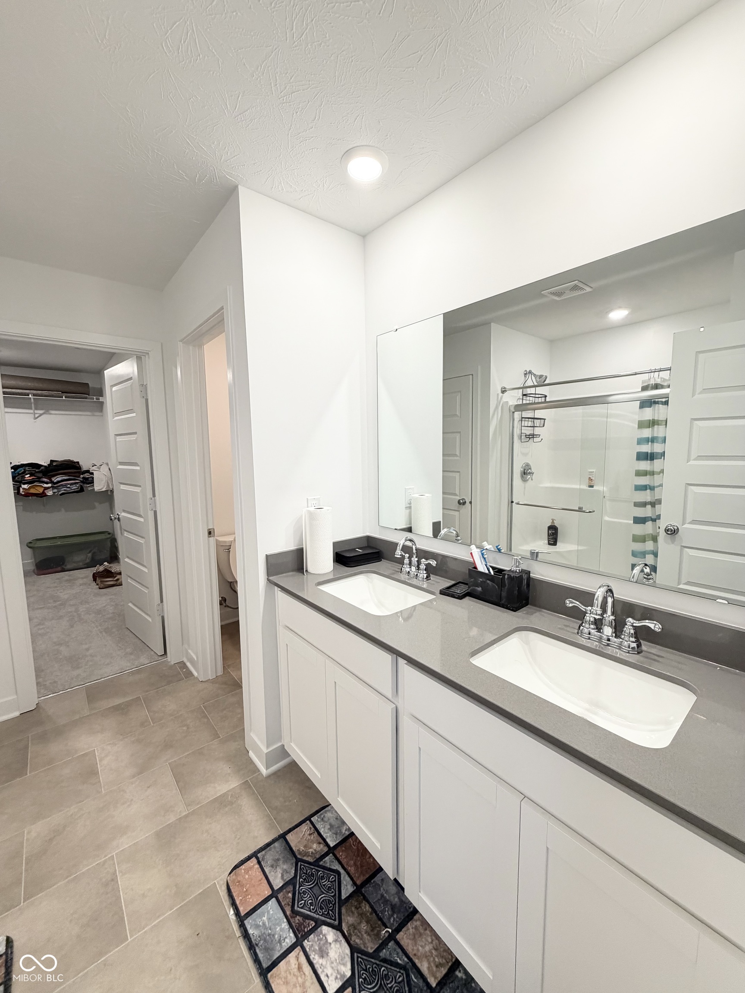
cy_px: 496
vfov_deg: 102.1
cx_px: 372
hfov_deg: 85.7
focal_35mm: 14
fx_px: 402
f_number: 2.2
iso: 320
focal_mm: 2.22
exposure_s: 1/120
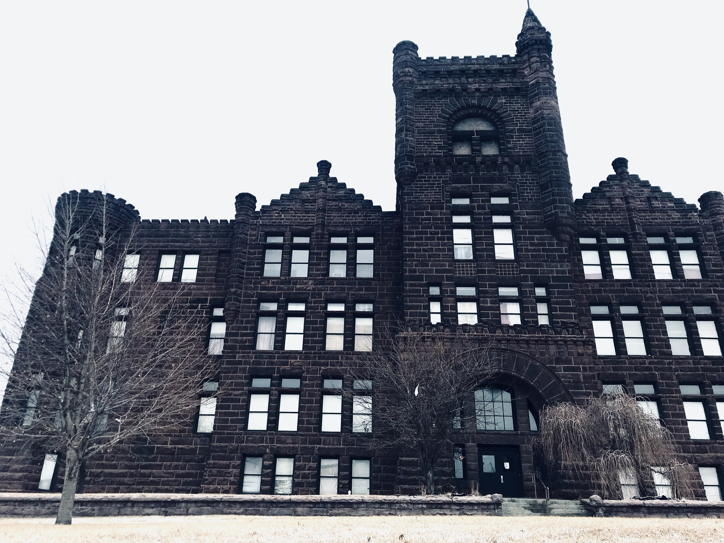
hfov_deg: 63.4
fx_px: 586
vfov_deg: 49.7
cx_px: 362
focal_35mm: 28
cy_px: 272
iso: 20
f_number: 1.8
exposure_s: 1/748
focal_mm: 3.99
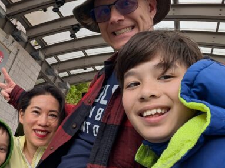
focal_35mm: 33
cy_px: 56
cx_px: 53
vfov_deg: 42.3
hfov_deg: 52.6
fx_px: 214
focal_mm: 2.74
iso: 44
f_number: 2.2
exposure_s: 1/333
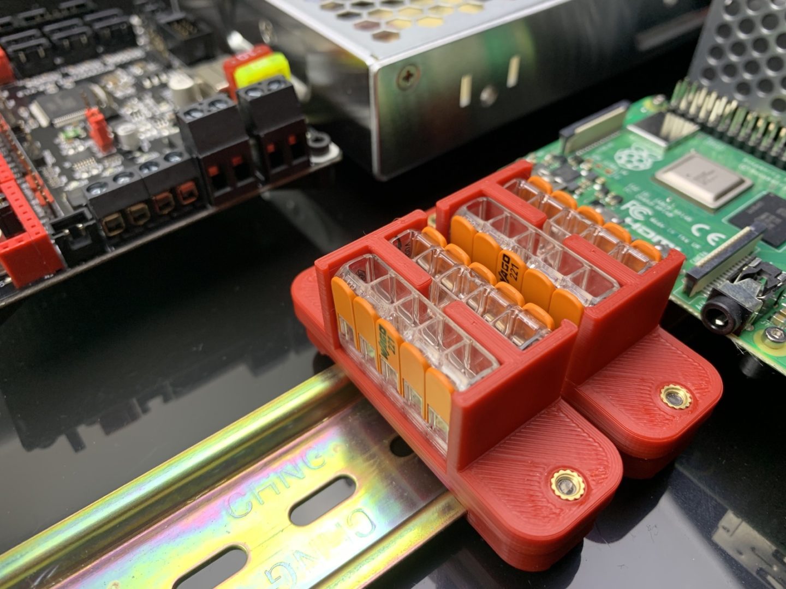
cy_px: 294
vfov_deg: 53.1
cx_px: 393
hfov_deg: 67.3
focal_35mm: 26
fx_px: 590
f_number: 1.8
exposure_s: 1/75
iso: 100
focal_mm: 4.25
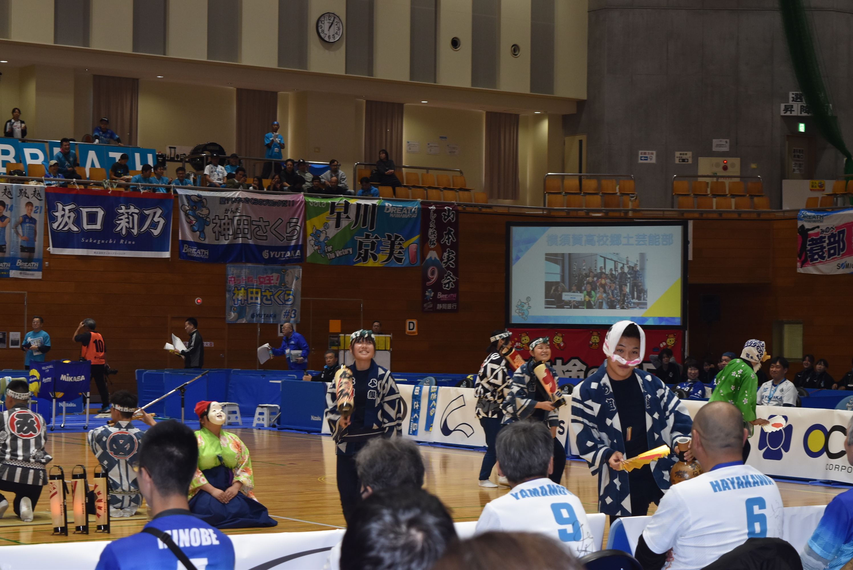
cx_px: 426
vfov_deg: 16.6
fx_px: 1956
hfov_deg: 24.6
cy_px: 285
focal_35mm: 82
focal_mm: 55
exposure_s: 1/100
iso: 800
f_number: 5.6
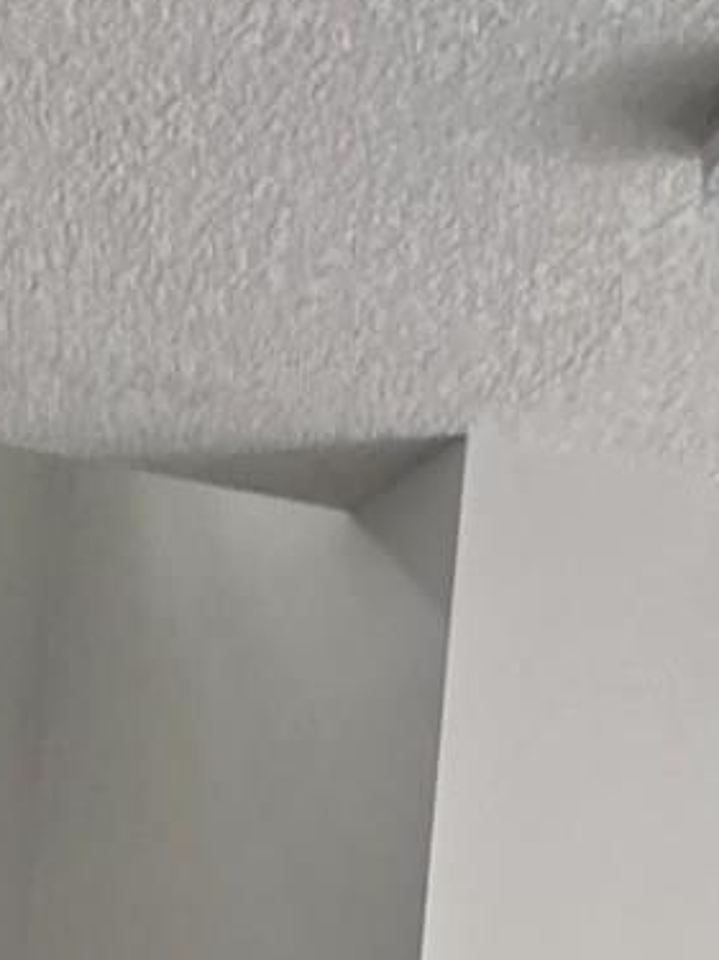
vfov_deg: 14.7
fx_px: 2383
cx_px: -770
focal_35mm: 86
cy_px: 2296
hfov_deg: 14.1
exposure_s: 1/60
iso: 640
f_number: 2.2
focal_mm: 2.22
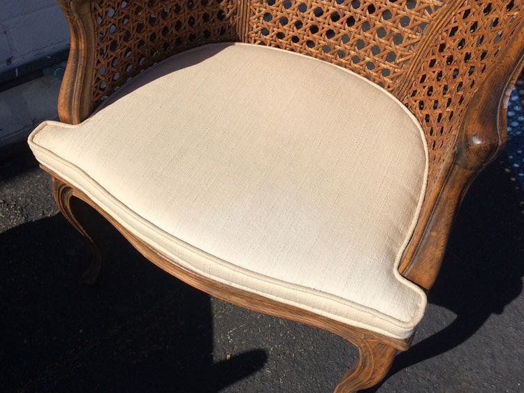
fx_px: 545
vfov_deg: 39.7
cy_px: 187
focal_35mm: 36
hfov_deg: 51.1
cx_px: 219
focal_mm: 4.12
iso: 40
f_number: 2.2
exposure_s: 1/4566
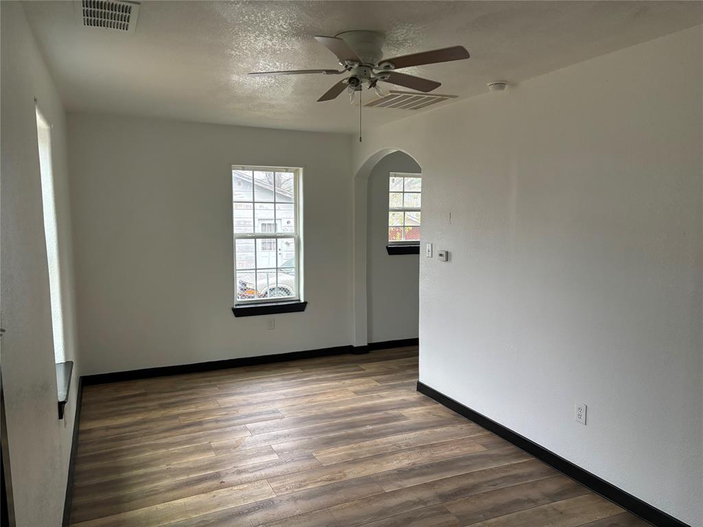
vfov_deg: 53.1
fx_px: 528
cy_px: 264
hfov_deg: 67.3
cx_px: 352
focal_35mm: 26
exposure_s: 1/60
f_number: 1.6
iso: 320
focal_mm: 5.96
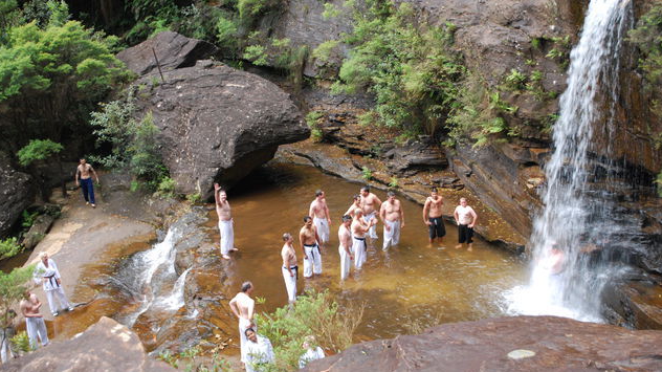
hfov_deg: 40.6
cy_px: 166
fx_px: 895
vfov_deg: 23.5
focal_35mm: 51
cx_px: 329
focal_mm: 32
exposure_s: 1/60
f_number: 4.8
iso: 800
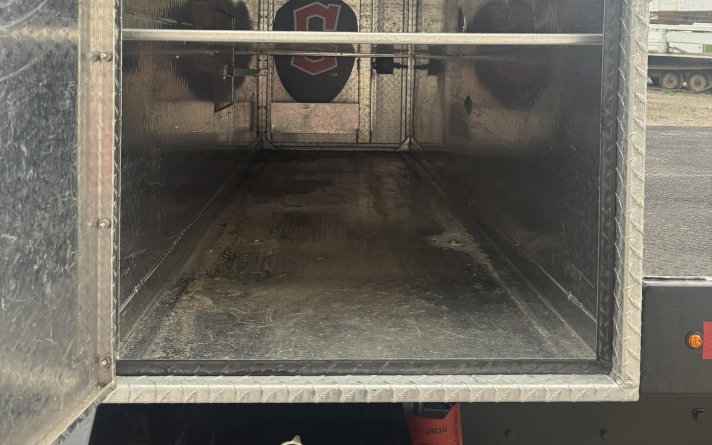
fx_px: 660
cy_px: 72
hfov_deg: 56.7
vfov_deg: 35.7
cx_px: 356
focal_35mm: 34
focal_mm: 6.76
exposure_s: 1/121
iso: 200
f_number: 1.78
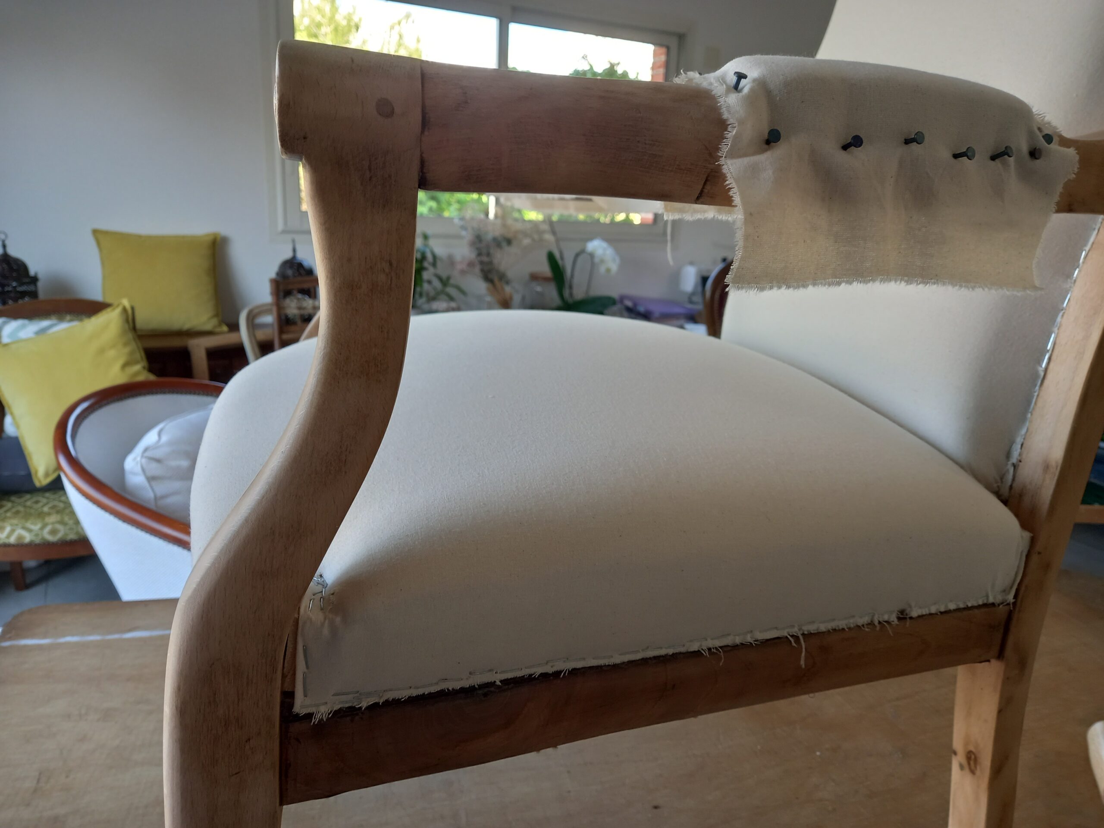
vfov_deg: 54.9
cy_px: 414
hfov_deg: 69.4
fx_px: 797
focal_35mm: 25
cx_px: 552
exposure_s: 1/50
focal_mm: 4.6
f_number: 2
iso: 64
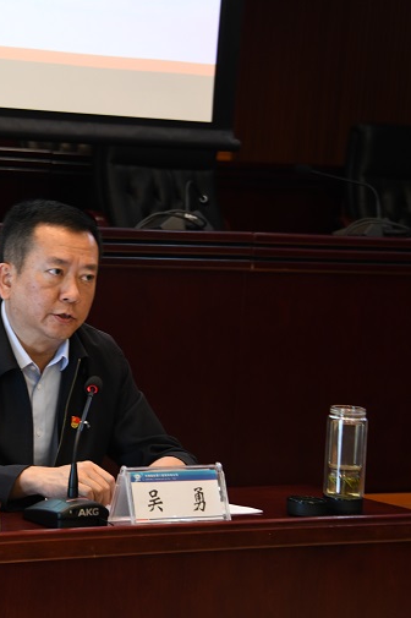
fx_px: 2229
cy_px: 299
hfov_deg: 10.4
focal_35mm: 130
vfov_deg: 15.8
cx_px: -15
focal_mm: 82
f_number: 5
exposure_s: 1/30
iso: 1600
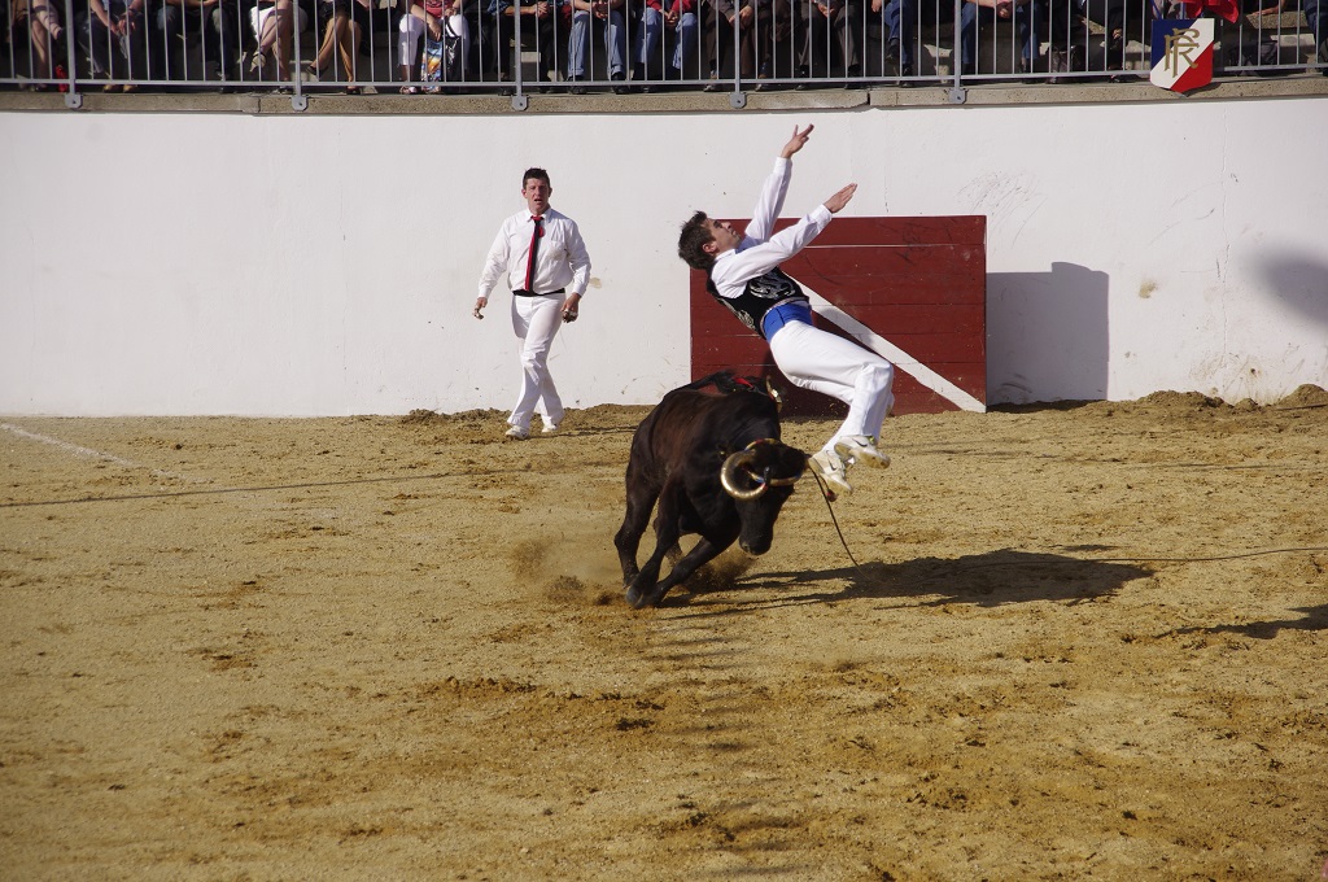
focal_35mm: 169
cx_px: 664
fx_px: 6226
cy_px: 441
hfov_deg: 12.2
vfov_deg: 8.1
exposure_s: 1/1000
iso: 200
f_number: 8
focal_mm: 113
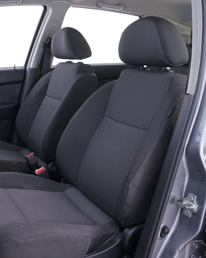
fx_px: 313
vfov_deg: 44.8
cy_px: 129
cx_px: 43
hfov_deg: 35.4
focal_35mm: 41
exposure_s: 1/10
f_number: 5.6
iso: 2500
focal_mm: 29
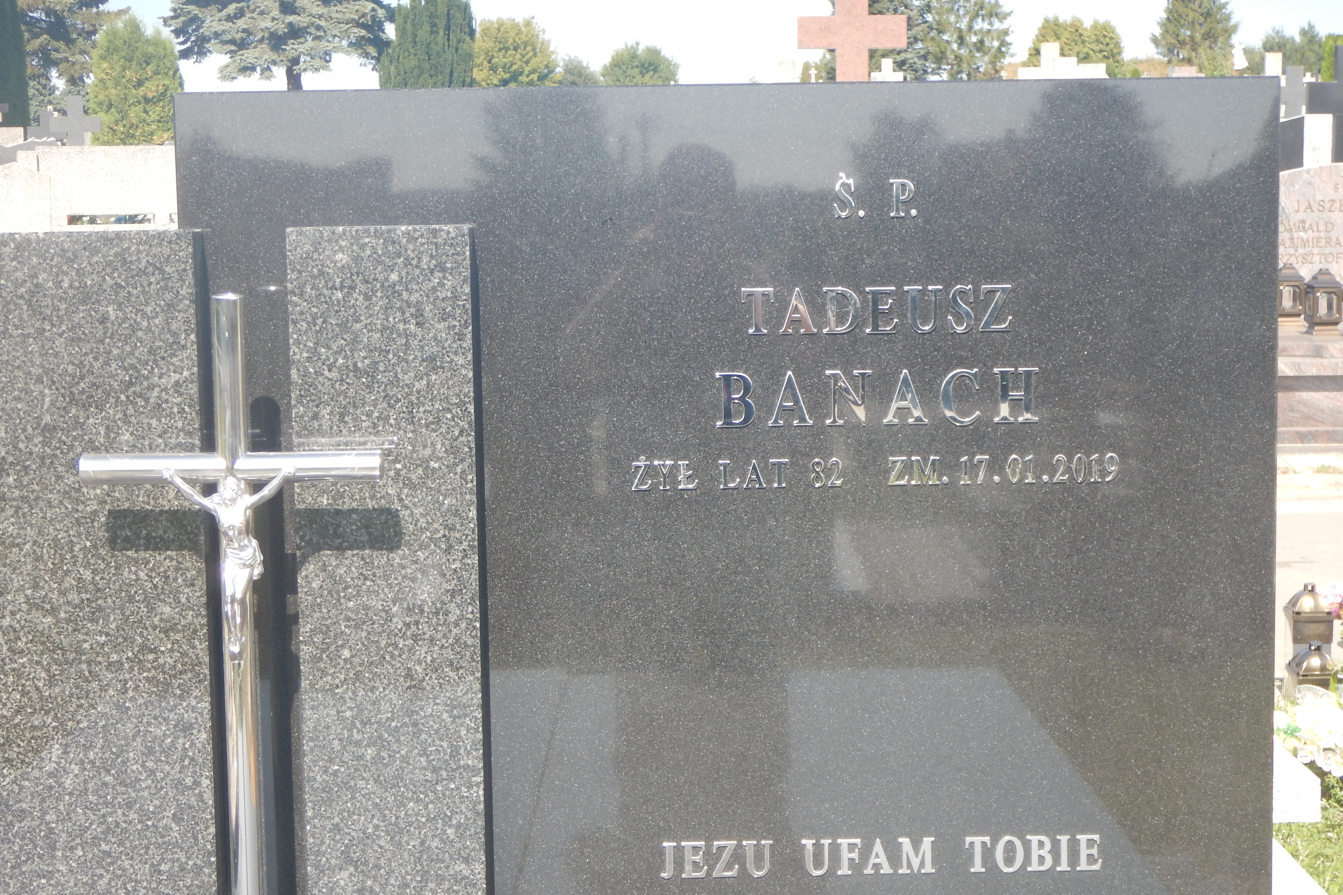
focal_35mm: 64
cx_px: 675
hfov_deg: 31.4
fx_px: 2387
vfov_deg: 21.2
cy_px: 502
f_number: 4.4
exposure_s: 1/200
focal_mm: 11
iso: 125
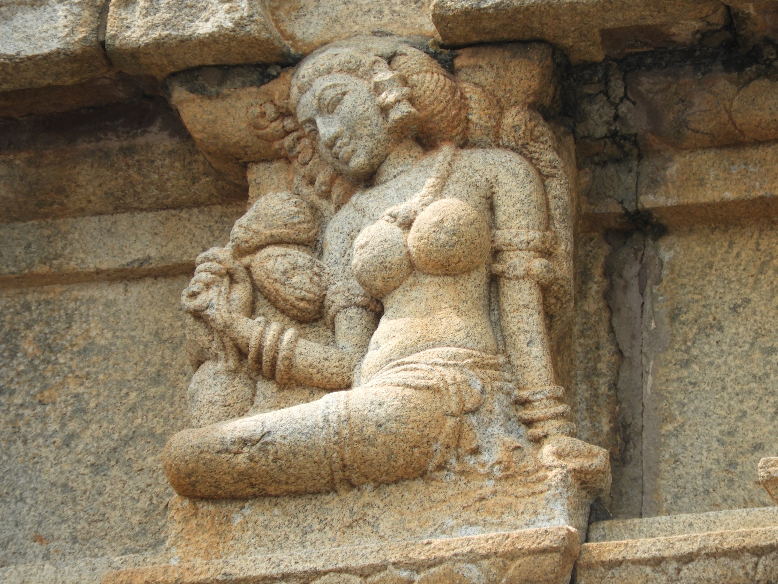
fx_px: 14611
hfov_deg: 3.1
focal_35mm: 650
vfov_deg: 2.3
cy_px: 292
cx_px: 389
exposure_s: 1/250
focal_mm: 116.5
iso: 100
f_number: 5.6
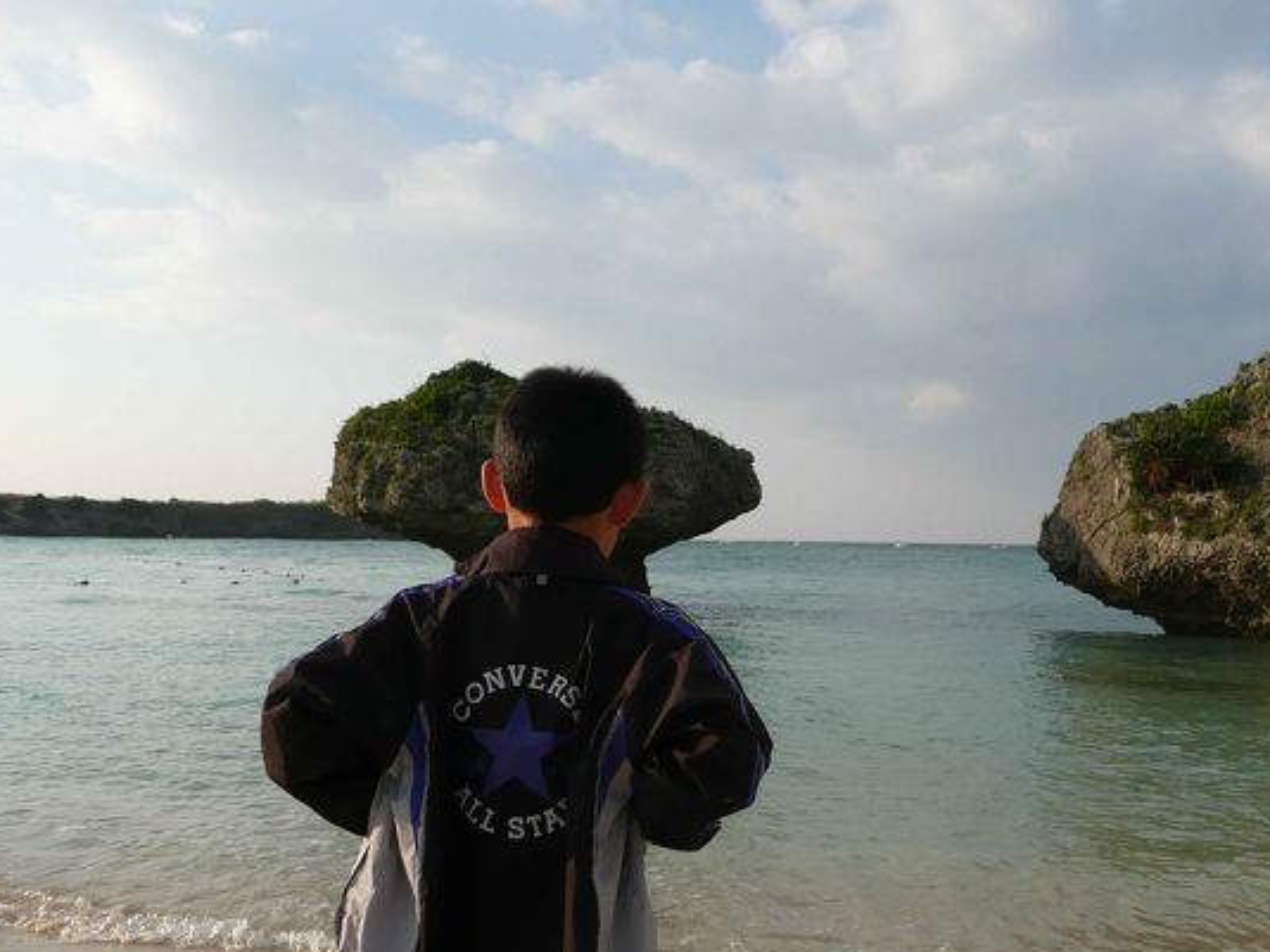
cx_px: 608
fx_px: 1247
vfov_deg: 41.6
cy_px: 576
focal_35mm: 34
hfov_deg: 54.0
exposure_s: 1/800
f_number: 3.3
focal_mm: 4.6
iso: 100
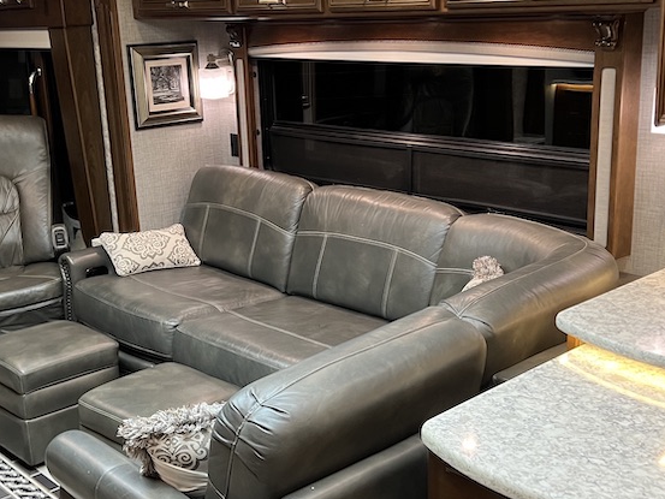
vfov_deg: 30.9
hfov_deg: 40.4
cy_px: 263
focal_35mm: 47
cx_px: 311
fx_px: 903
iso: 250
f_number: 1.5
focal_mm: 5.7
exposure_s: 1/60
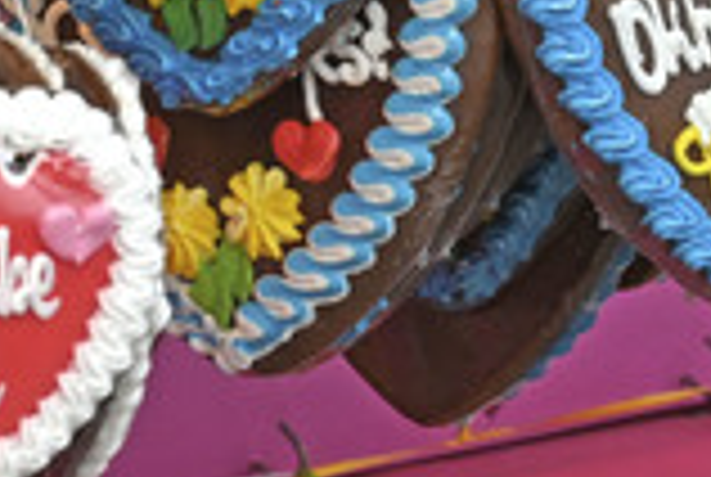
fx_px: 8825
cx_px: 180
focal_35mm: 446
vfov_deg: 3.1
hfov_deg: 4.6
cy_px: 36
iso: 1600
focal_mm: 105
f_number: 8
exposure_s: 1/1000
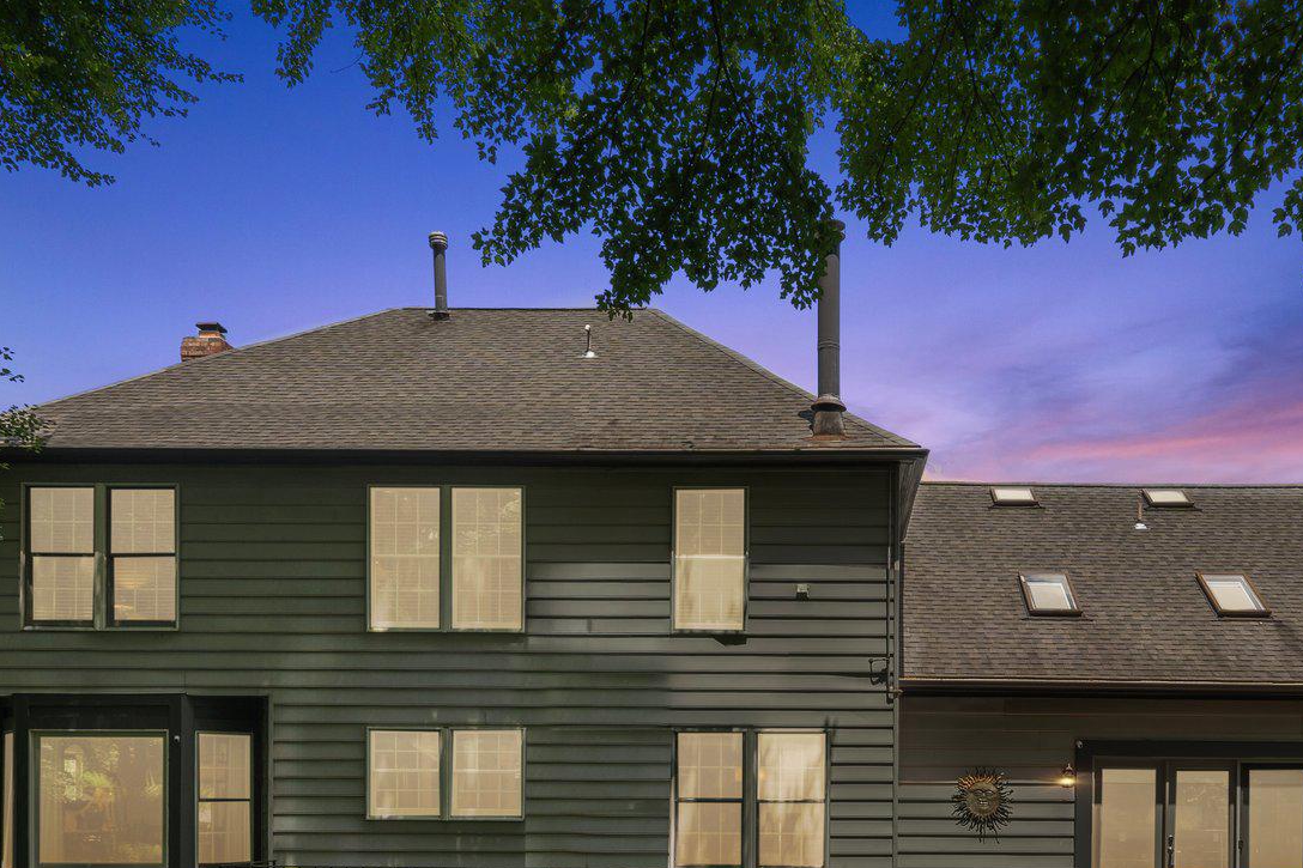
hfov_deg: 56.4
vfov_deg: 39.2
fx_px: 1192
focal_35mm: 33
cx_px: 840
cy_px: 626
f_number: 11
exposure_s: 1/80
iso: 125
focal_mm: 17.5
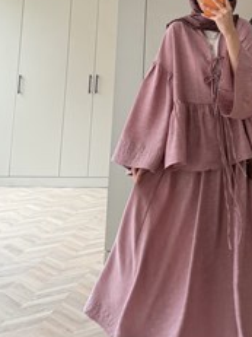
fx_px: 418
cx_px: 208
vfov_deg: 43.7
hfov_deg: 32.5
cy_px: 139
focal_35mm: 43
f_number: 1.78
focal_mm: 6.76
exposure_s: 1/121
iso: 160
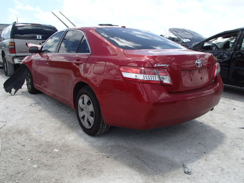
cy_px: 92
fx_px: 197
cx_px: 122
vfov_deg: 49.7
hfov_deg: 63.4
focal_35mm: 28
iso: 100
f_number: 3.9
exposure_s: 1/500
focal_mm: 5
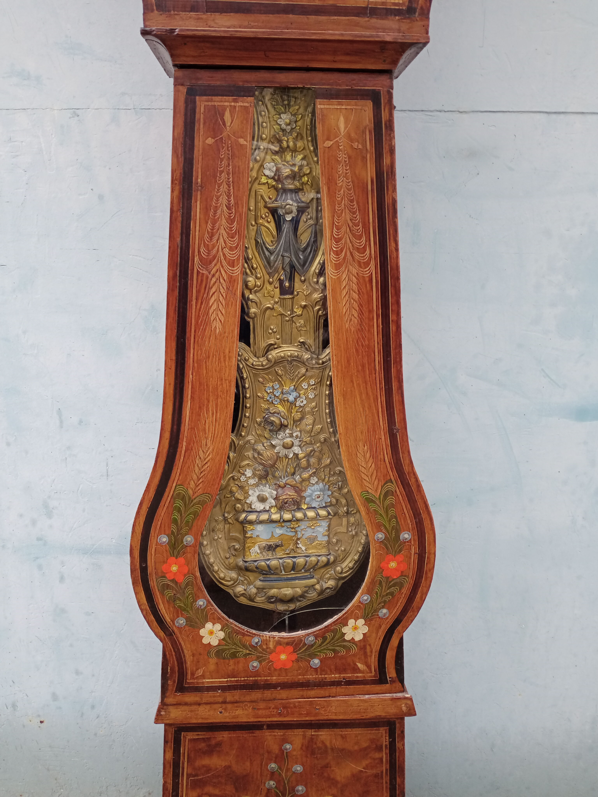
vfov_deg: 63.4
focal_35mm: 28
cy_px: 398
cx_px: 299
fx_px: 645
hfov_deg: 49.7
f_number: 1.8
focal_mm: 4.05
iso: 115
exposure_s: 1/194
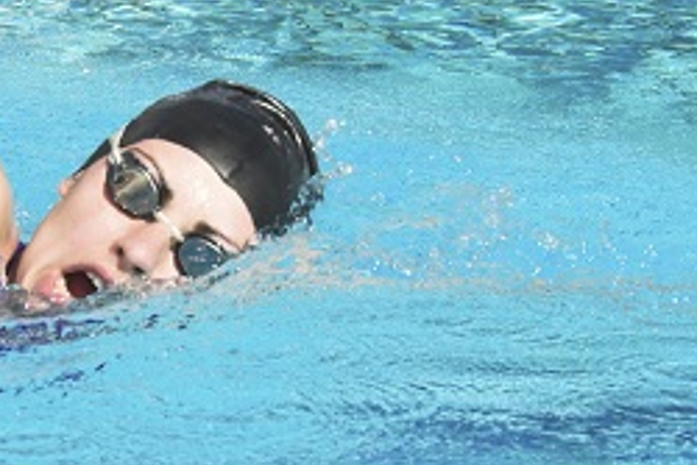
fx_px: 4397
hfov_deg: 9.0
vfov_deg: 6.0
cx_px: -6
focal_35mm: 227
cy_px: 459
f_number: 6.3
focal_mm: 42
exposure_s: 1/500
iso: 200
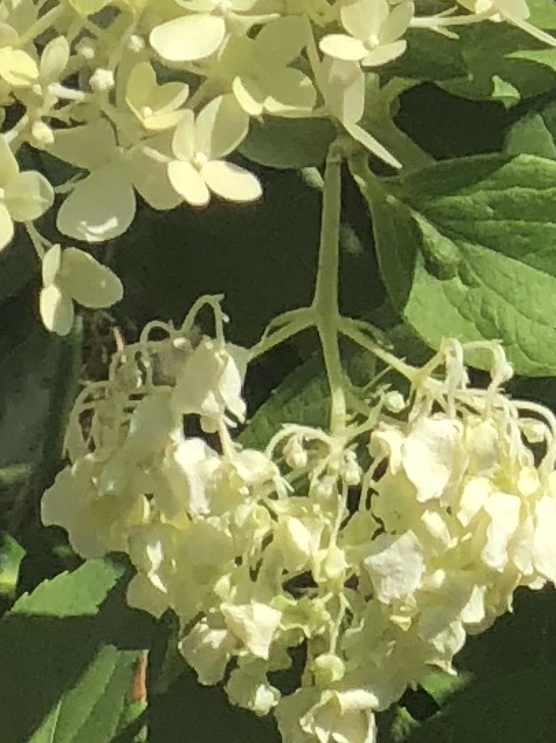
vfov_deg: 4.9
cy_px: -1487
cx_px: 2068
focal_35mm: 387
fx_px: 8294
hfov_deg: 3.7
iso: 16
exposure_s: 1/842
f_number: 2.4
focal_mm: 6
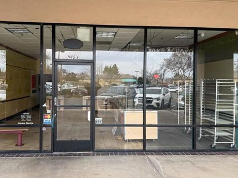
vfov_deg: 49.7
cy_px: 84
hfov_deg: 63.3
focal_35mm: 28
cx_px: 105
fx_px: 192
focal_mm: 6.76
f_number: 1.78
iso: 80
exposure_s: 1/315
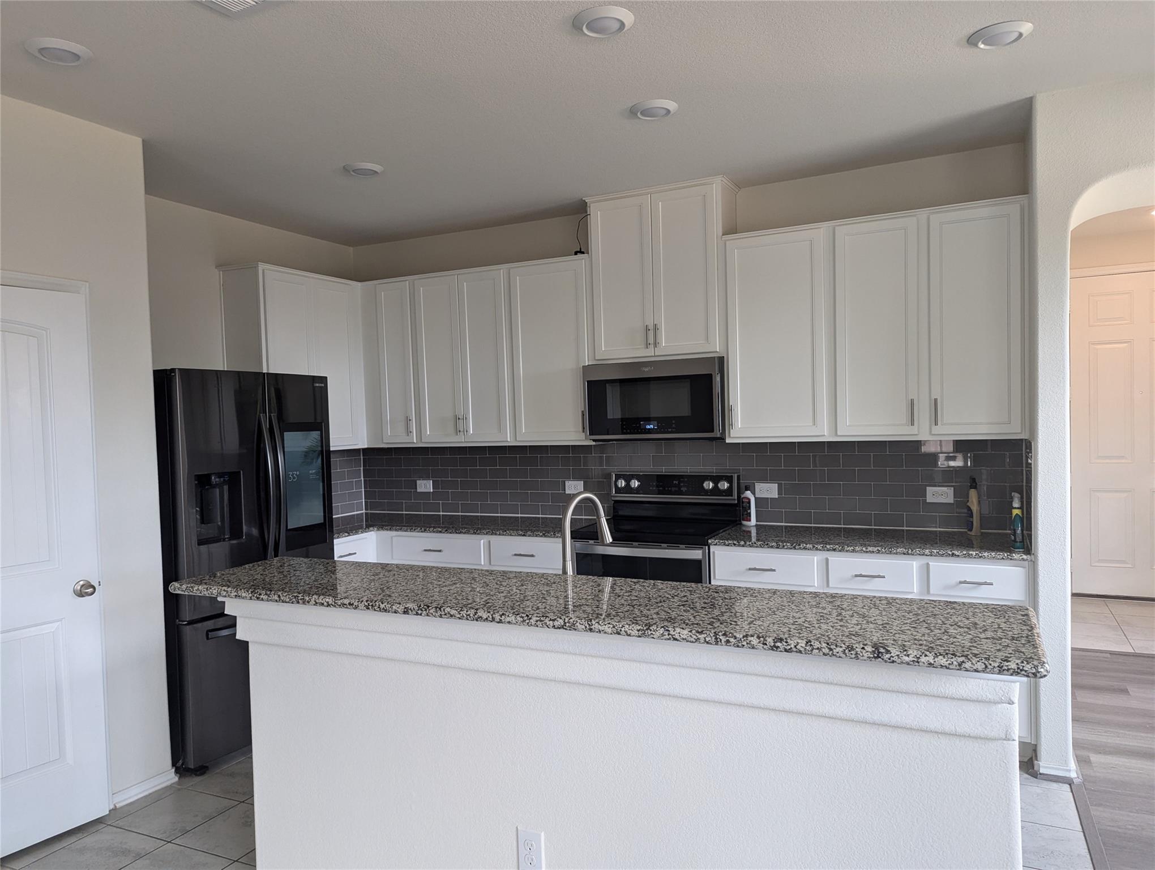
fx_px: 802
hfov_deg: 71.5
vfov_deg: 56.9
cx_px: 578
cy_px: 435
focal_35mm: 24
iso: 194
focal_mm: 6.81
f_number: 1.85
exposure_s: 1/105
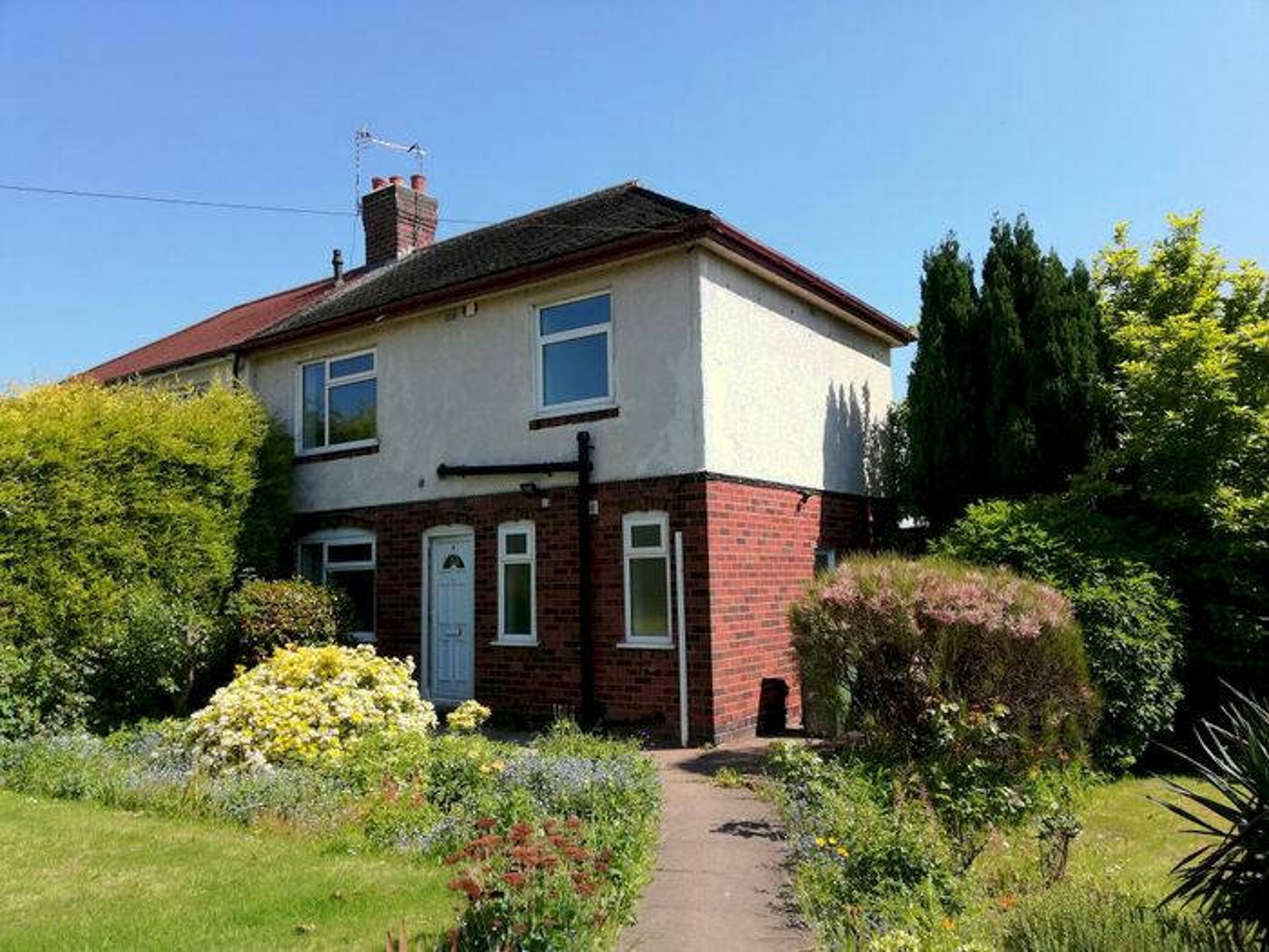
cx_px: 634
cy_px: 476
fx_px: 953
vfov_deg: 53.1
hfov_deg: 67.3
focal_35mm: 26
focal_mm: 3.81
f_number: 2.2
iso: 50
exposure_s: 1/651
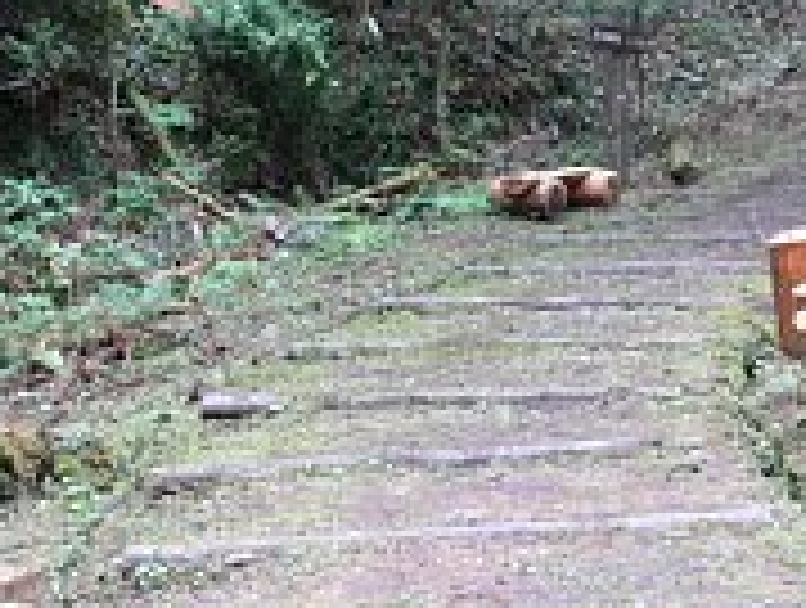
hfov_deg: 23.4
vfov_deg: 18.8
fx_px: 1820
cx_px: 887
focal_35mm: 78
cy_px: 117
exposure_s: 1/30
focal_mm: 7.4
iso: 125
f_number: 2.8
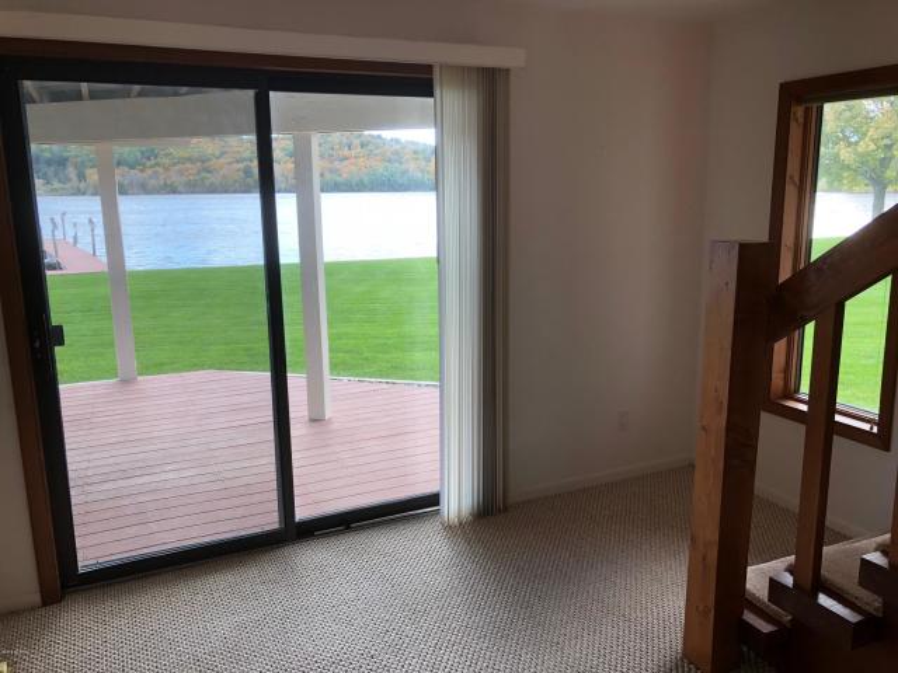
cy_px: 336
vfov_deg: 49.7
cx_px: 449
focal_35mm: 28
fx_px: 726
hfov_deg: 63.4
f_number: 1.8
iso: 25
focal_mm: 4
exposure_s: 1/120
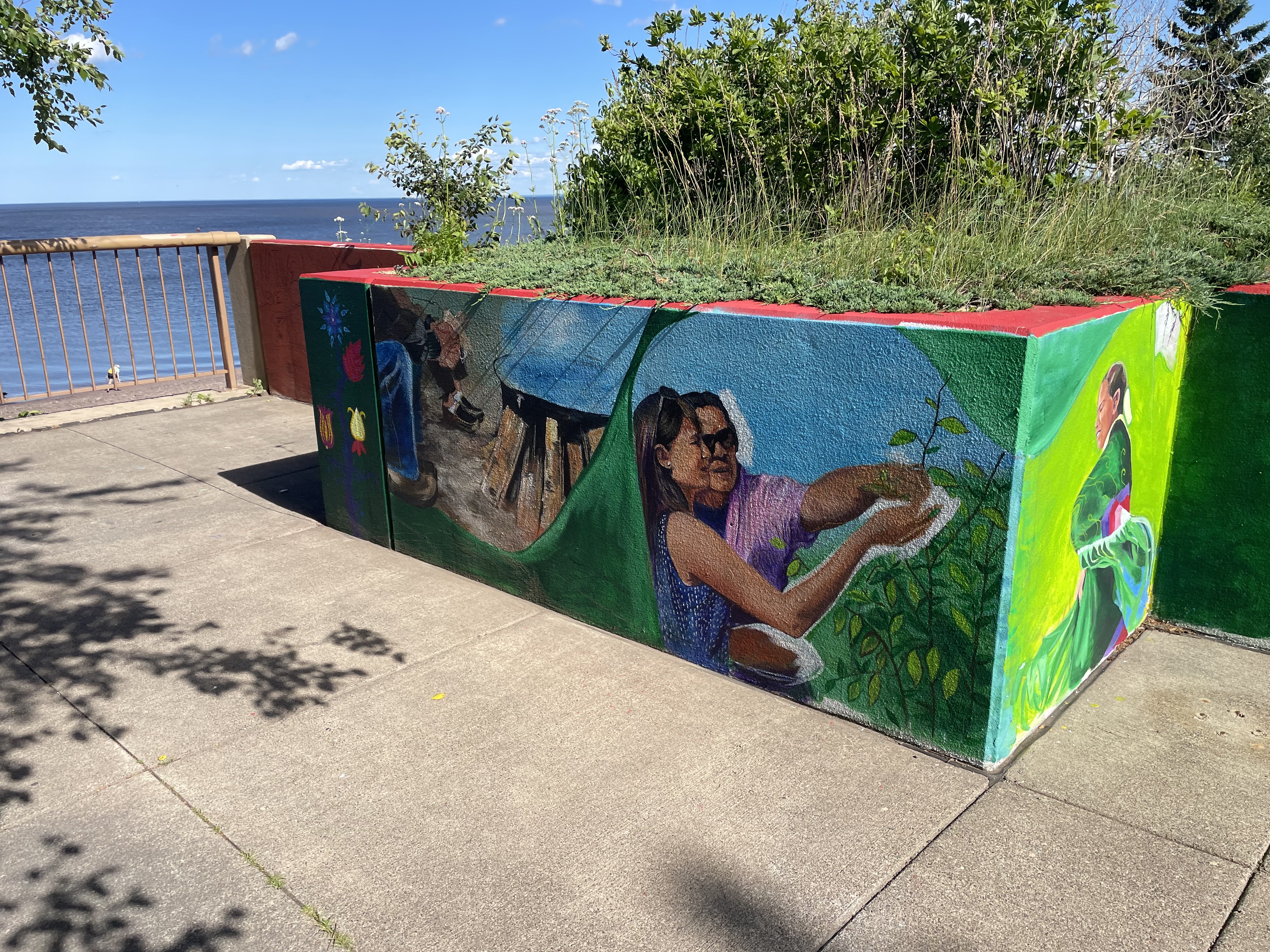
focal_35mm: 27
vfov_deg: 51.3
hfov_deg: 65.3
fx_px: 991
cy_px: 484
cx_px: 618
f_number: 1.6
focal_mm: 4.2
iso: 32
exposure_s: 1/2618
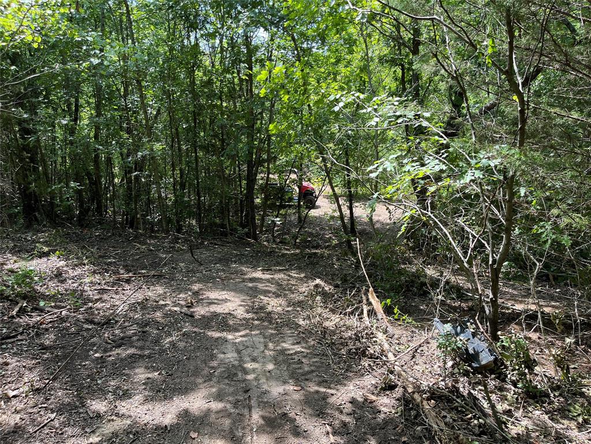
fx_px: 444
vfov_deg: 53.1
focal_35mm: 26
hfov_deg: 67.3
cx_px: 296
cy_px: 222
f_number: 1.6
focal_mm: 5.1
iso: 50
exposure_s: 1/397
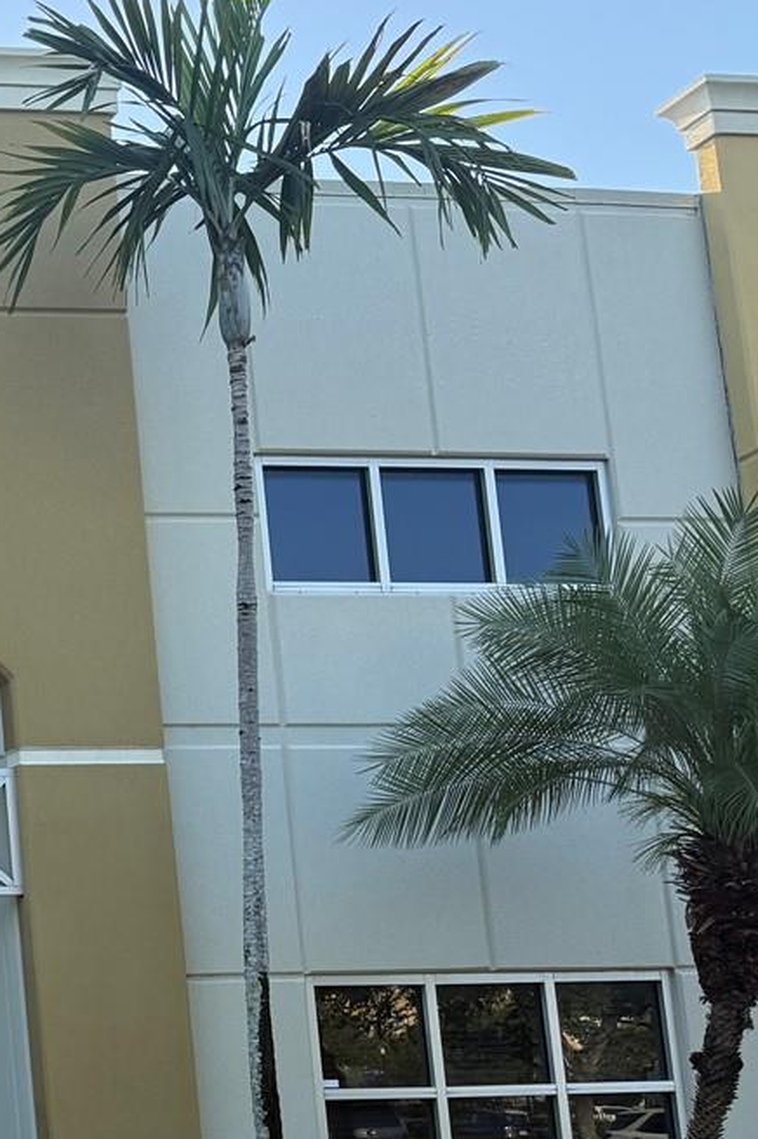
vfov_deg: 32.5
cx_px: -579
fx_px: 1928
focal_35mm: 61
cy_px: 807
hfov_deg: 18.0
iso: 100
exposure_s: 1/1230
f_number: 1.78
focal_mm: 6.76
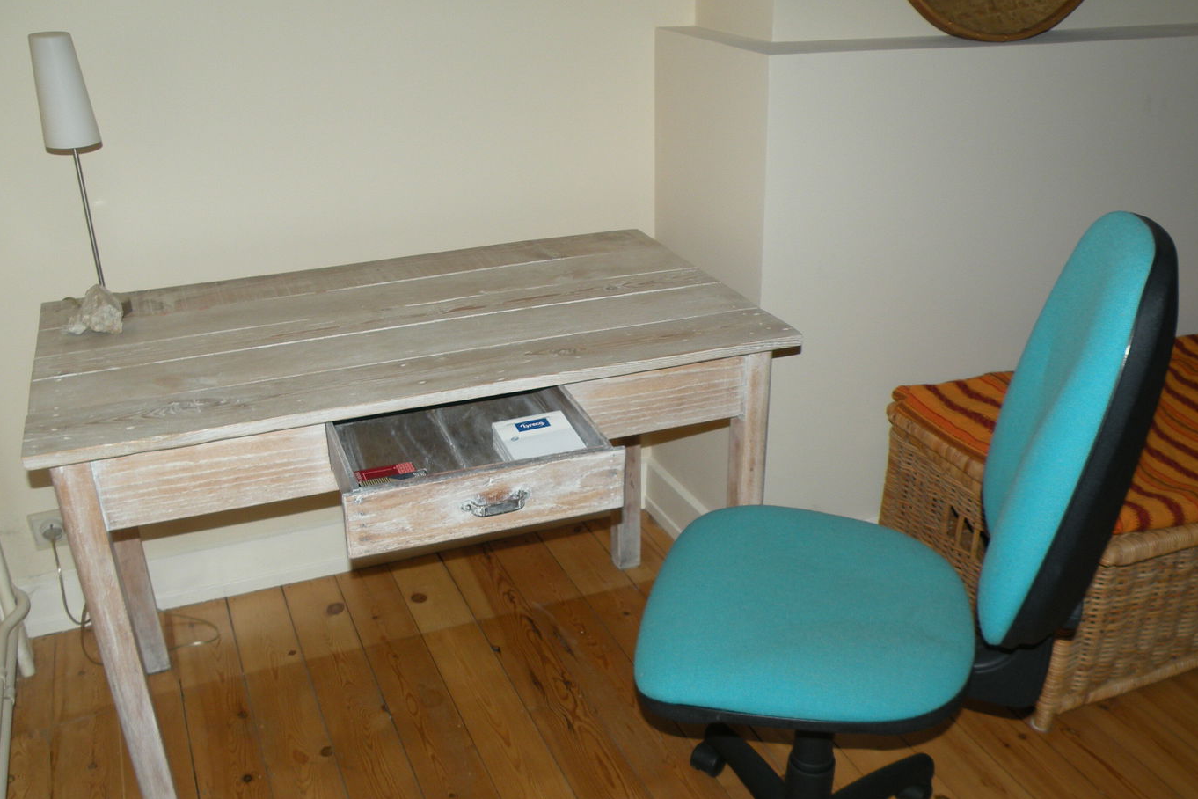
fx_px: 1098
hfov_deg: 57.2
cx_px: 631
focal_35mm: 33
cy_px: 506
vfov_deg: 39.7
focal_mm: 4.7
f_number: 2.8
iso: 64
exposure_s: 1/60
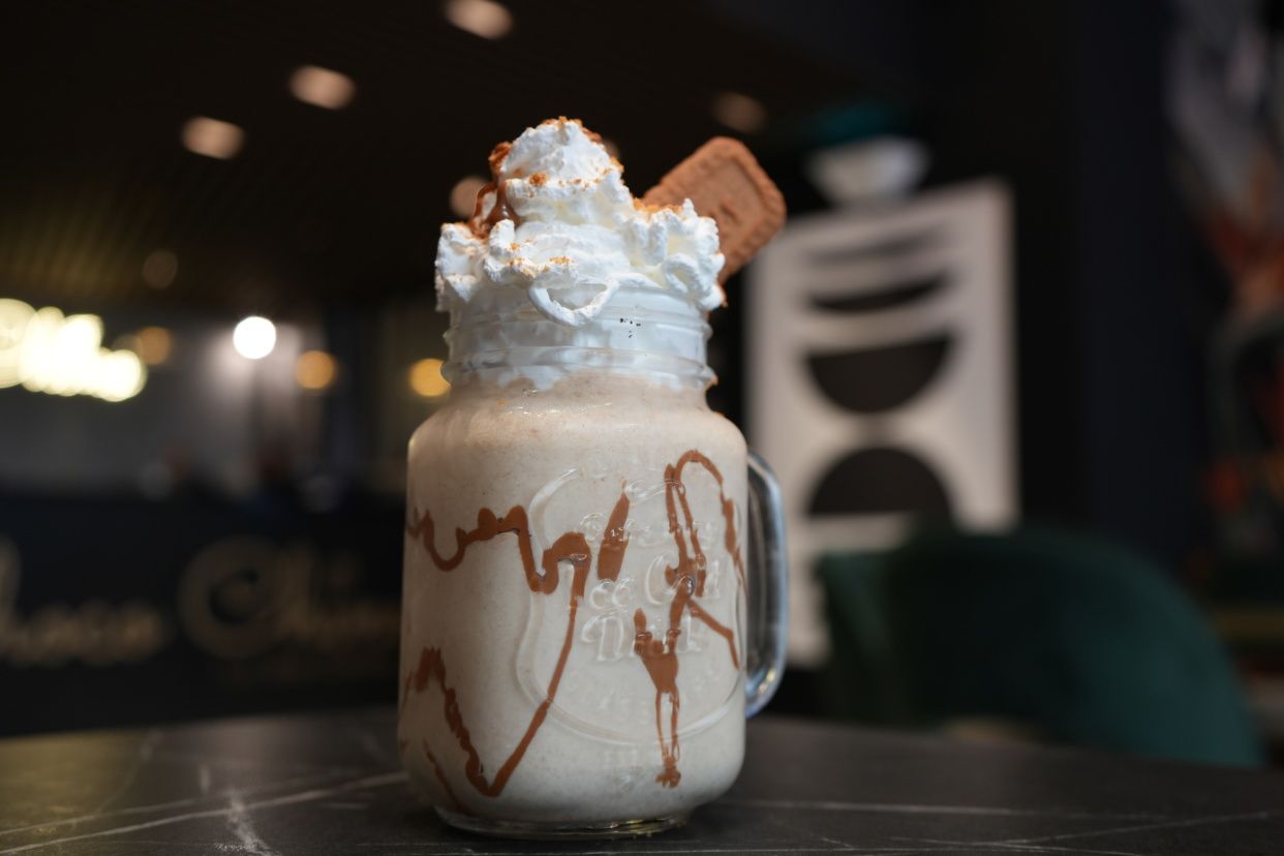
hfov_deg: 53.1
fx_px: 1284
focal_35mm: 36
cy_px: 428
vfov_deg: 36.9
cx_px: 642
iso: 800
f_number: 4
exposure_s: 1/60
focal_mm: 36
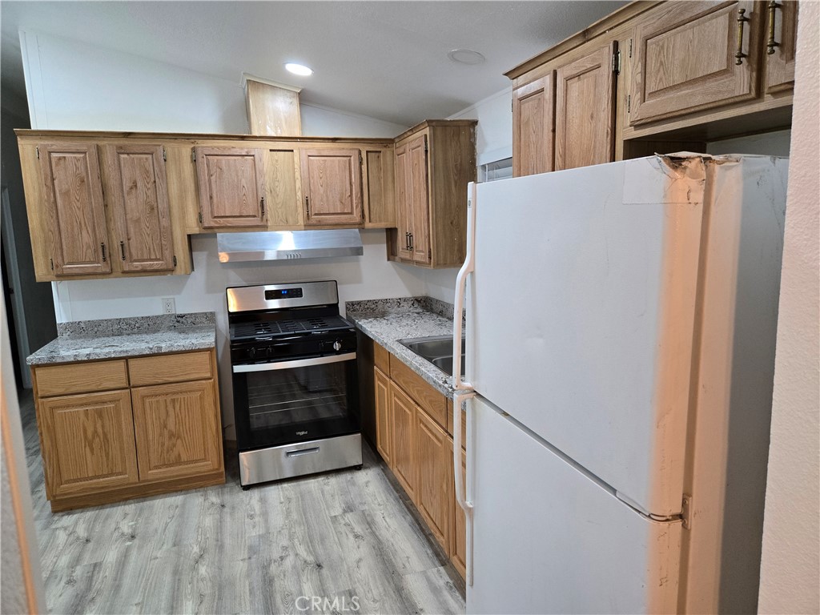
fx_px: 545
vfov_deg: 58.9
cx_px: 410
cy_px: 308
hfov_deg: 73.9
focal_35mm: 23
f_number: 1.8
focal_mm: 5.4
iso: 320
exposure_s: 1/120
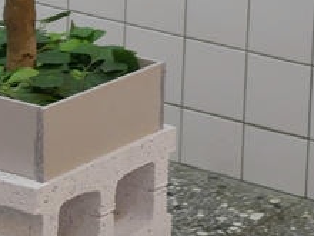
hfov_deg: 9.1
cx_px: 50
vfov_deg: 6.5
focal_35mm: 218
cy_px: -309
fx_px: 1977
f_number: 1.7
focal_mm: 20
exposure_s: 1/80
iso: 200
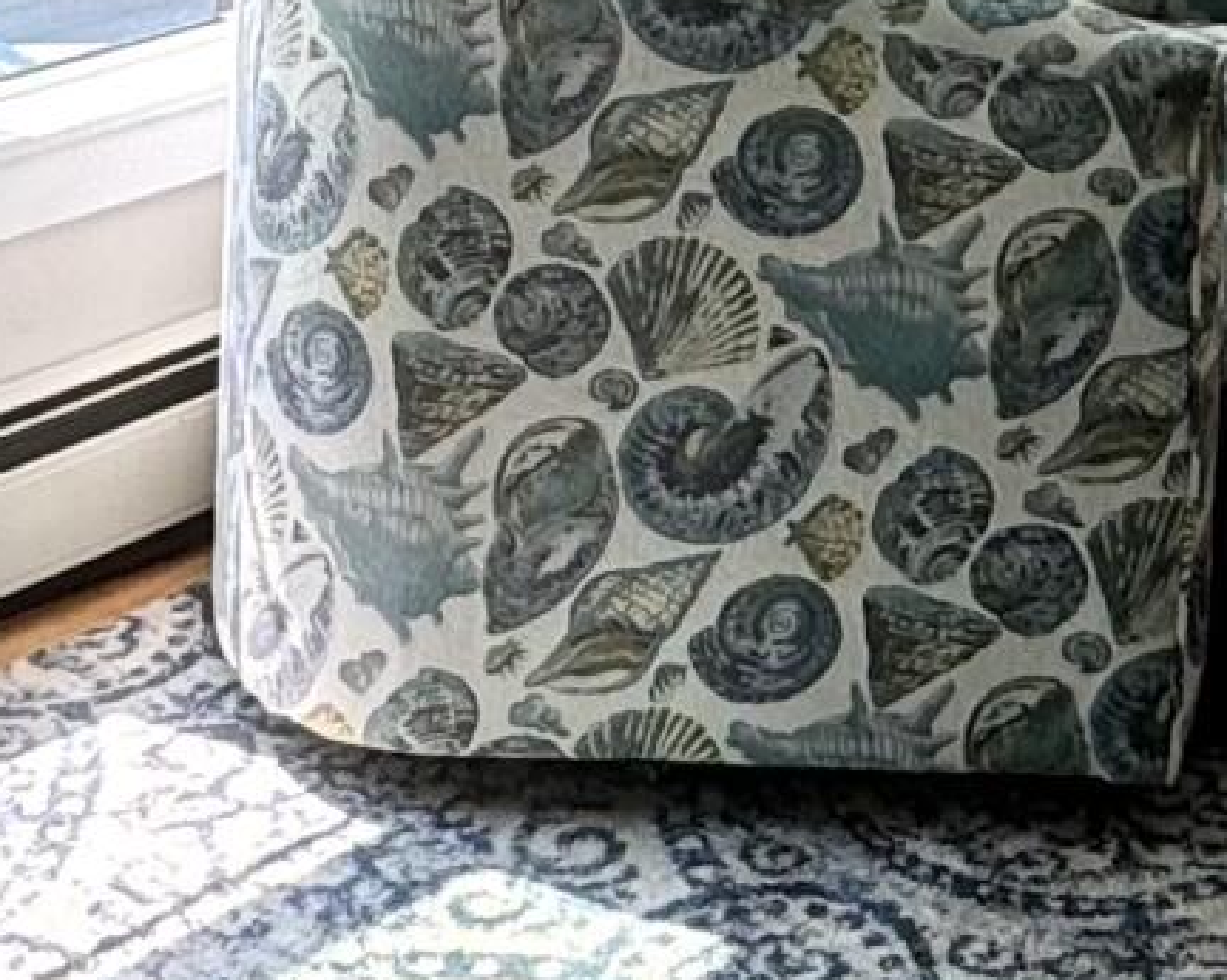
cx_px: 1426
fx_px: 3448
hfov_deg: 19.2
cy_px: -966
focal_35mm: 95
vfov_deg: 13.8
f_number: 2.2
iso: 40
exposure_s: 1/139
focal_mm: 2.22
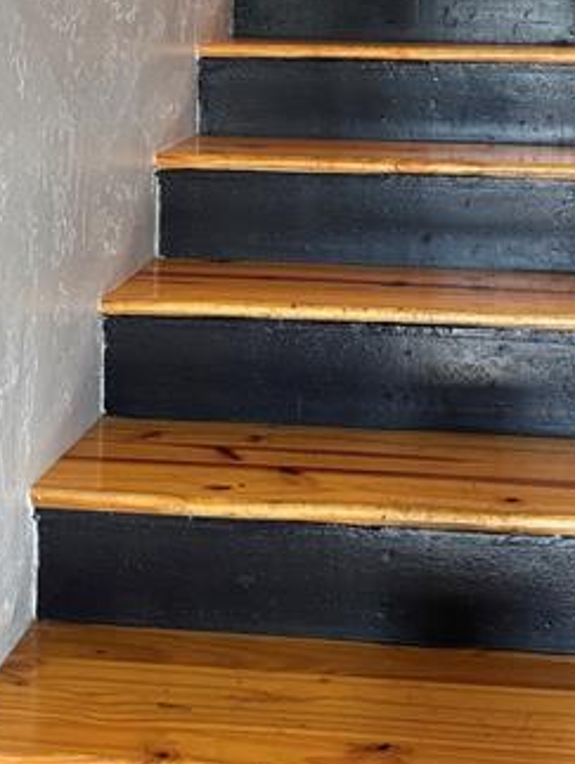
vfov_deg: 31.5
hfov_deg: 25.5
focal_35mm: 57
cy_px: 24
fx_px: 1260
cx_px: 419
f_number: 1.78
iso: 400
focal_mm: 6.76
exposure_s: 1/60
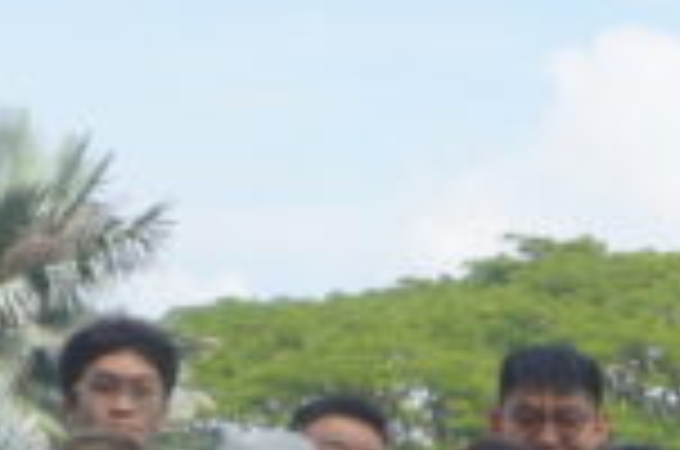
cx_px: 793
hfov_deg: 10.0
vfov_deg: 6.5
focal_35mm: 204
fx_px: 3845
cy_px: 853
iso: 400
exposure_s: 1/640
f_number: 7.1
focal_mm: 20
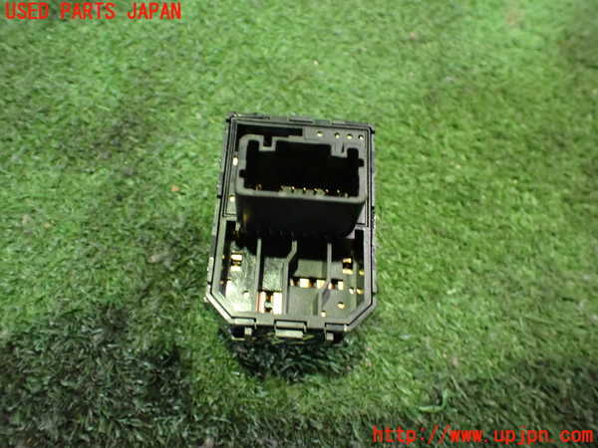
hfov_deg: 60.0
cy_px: 224
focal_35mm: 30
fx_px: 518
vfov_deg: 46.8
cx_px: 299
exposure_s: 1/30
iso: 1000
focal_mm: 5.4
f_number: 2.3
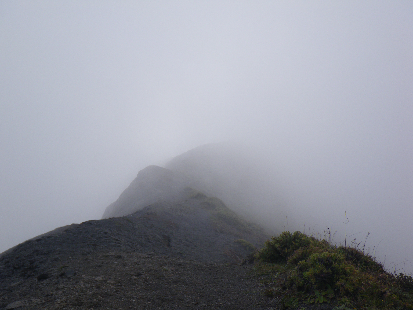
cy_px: 155
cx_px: 206
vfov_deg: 28.6
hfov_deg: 37.5
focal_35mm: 51
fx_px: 608
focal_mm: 9.1
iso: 50
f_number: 4.4
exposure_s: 1/100
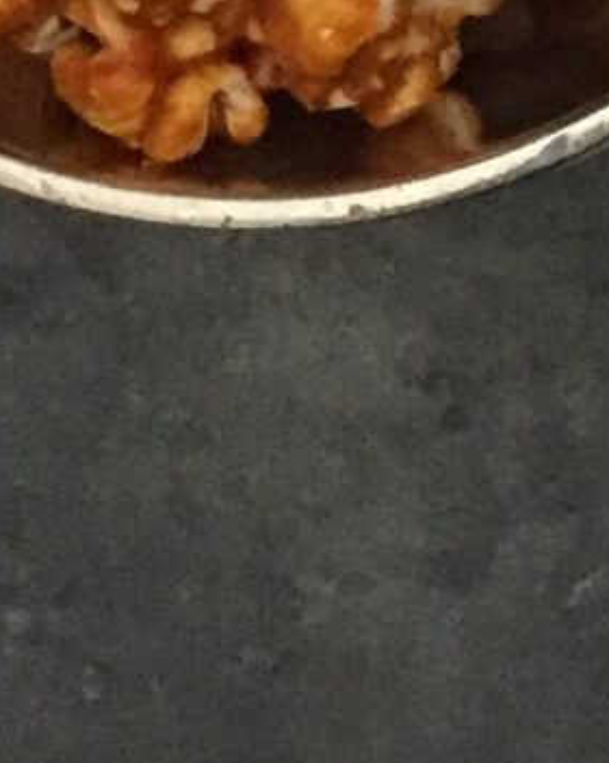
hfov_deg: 6.7
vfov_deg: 9.1
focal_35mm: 206
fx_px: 4647
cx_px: 1886
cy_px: -488
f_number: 2.2
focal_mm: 4.15
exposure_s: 1/30
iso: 250
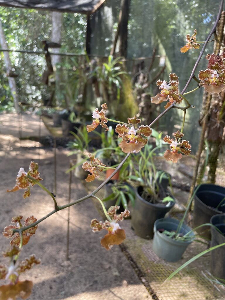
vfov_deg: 67.3
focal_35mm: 26
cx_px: 112
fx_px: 225
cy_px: 150
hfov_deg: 53.1
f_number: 1.6
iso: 125
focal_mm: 4.2
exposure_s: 1/119
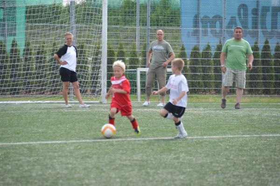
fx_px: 2331
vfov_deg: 4.6
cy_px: 93
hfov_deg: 6.9
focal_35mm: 300
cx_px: 140
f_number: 5.6
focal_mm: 200
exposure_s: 1/640
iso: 400
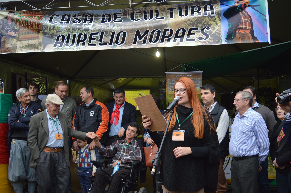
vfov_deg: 38.3
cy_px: 96
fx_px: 279
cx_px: 146
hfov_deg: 55.1
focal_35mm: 34
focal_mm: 23
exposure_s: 1/80
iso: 400
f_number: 3.8
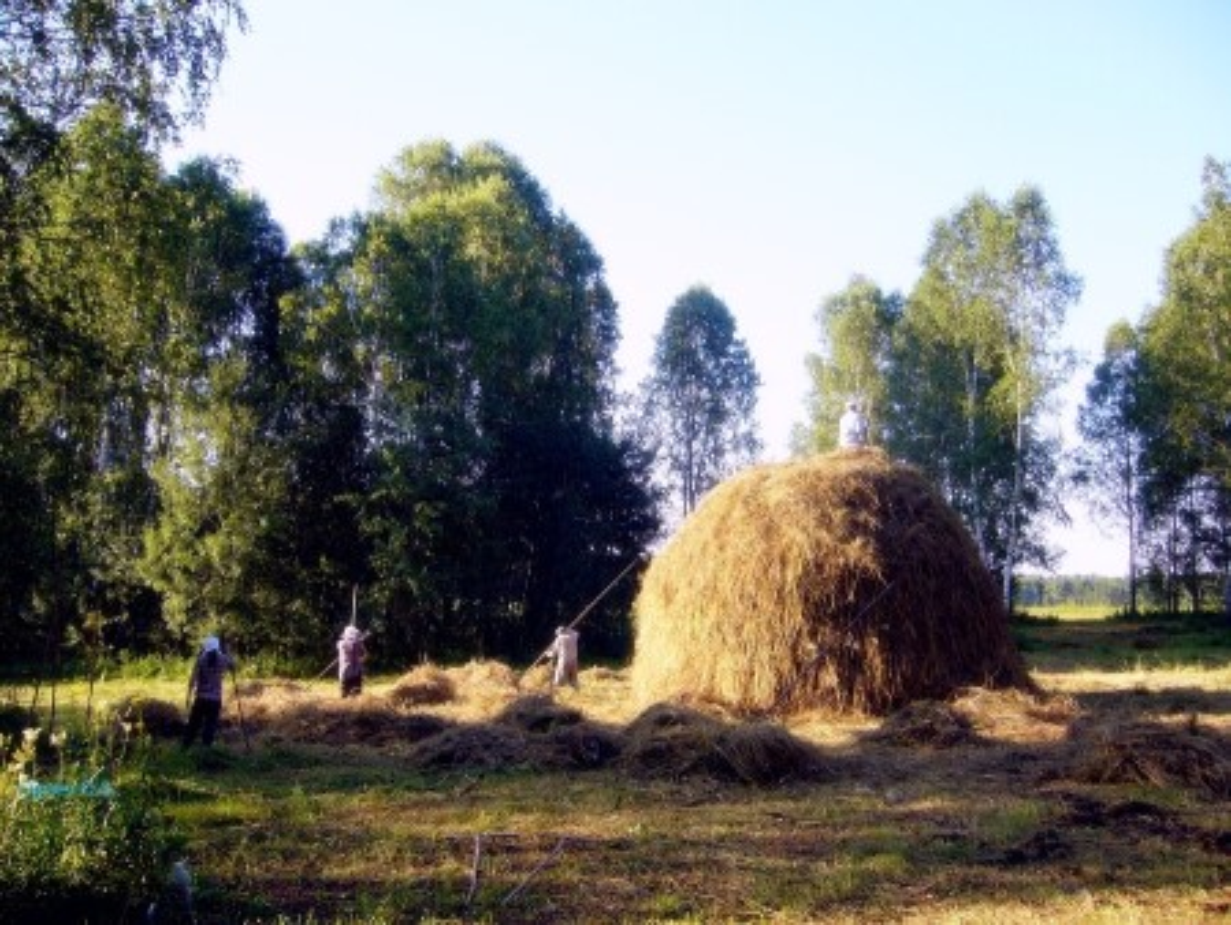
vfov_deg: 40.7
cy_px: 462
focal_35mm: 35
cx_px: 616
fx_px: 1245
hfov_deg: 52.6
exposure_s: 1/200
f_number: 2.8
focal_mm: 5.8
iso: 80
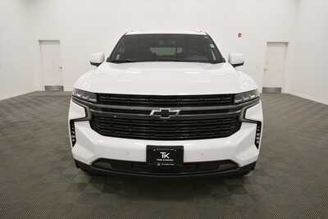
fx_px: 228
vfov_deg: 51.3
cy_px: 110
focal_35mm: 25
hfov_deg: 71.5
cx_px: 164
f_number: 5.3
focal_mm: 17
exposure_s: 1/250
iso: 800
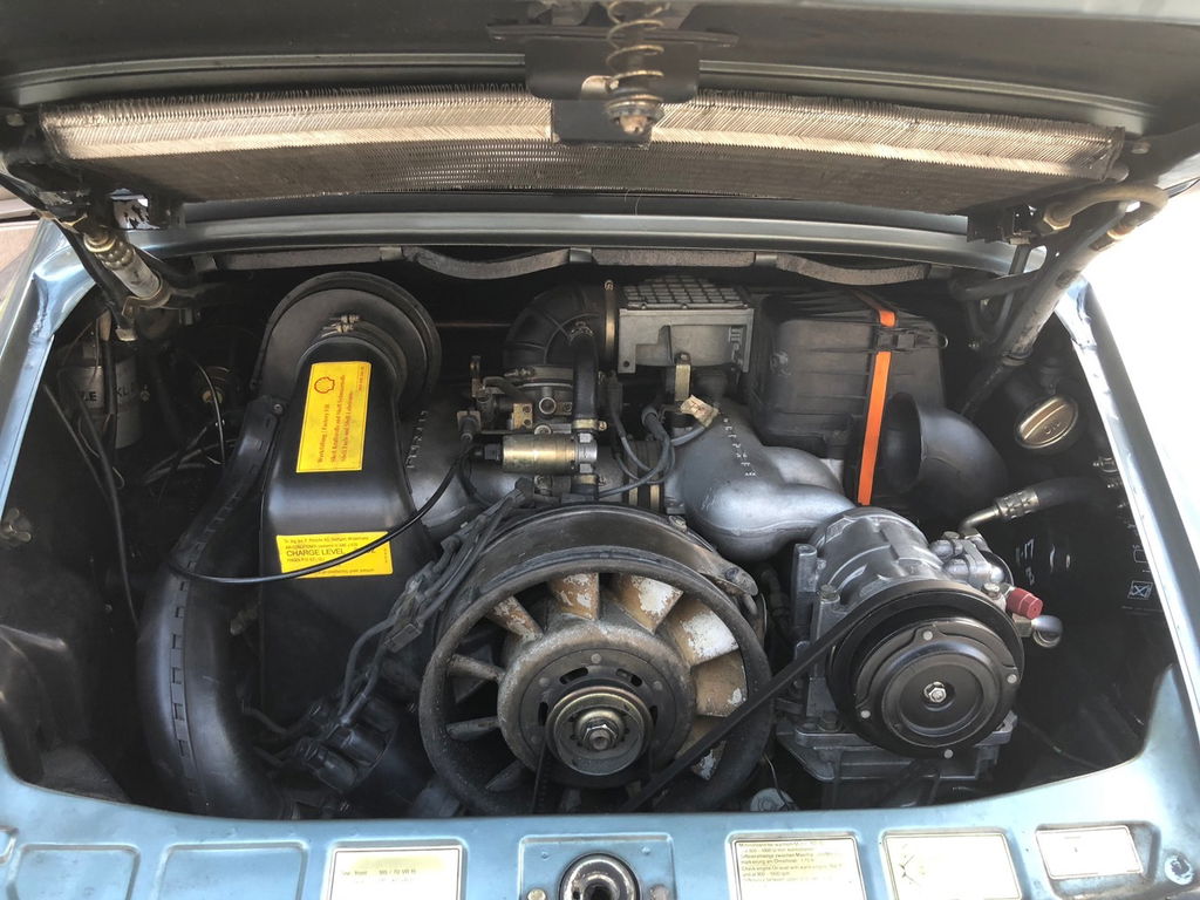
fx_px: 1005
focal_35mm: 29
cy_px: 450
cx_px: 600
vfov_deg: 48.2
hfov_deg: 61.7
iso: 32
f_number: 1.8
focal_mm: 3.99
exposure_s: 1/30
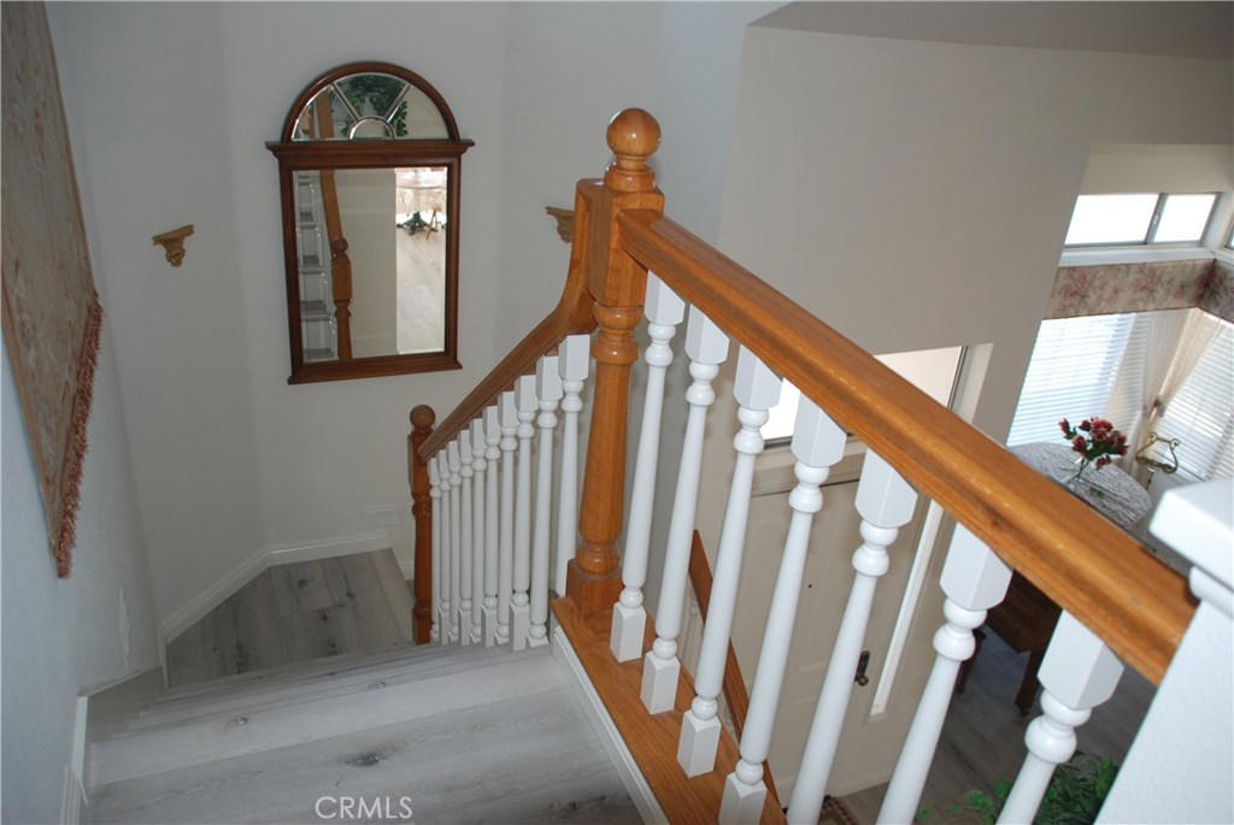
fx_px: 926
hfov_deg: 67.3
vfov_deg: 48.0
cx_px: 617
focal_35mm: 27
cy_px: 412
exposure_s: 1/60
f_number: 3.5
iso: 200
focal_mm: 18
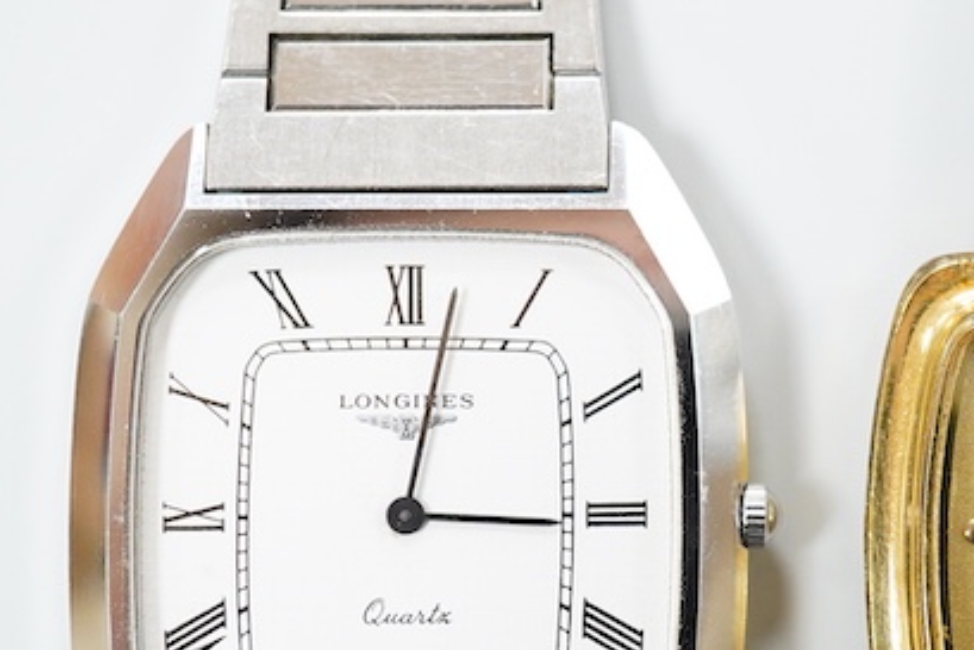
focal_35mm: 99
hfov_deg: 20.3
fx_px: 2679
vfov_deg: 13.8
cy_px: 433
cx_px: 800
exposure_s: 1/125
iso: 2500
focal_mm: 30
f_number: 7.1
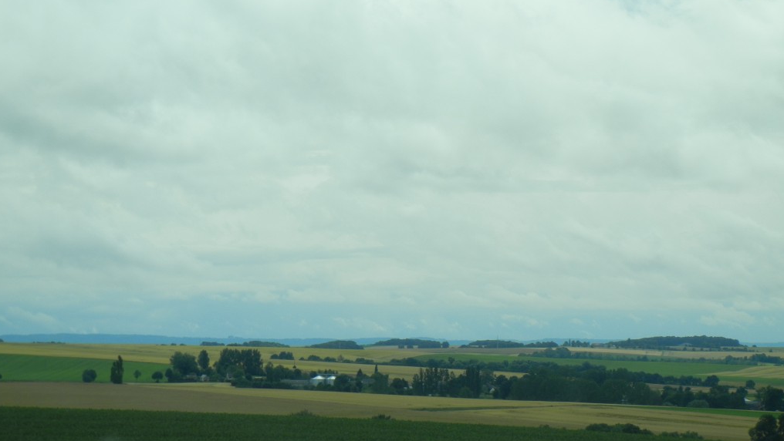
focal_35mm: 146
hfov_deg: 14.7
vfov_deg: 8.3
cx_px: 390
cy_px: 239
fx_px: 3036
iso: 160
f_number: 4.6
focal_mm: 24
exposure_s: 1/1127
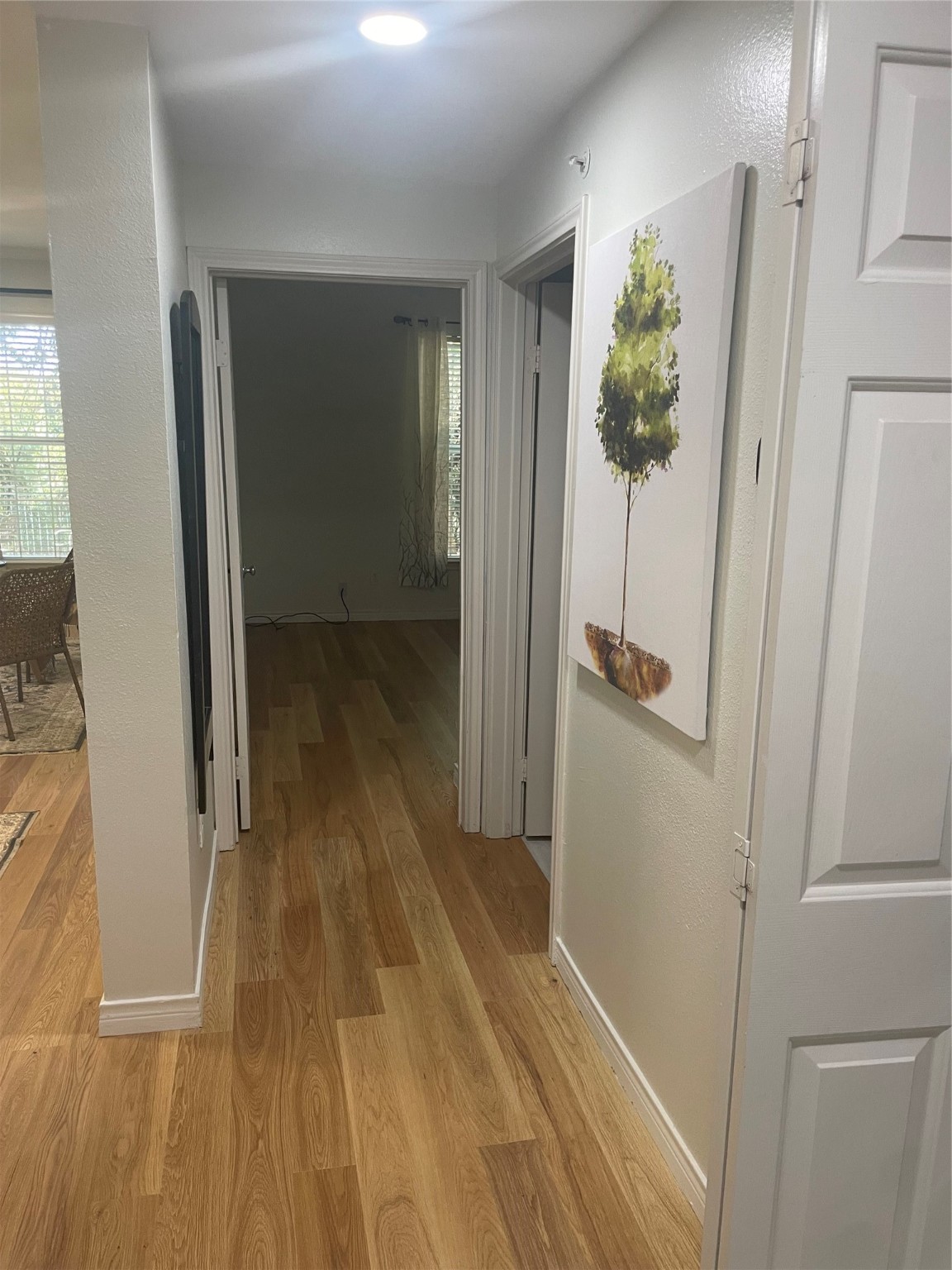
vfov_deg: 67.3
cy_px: 635
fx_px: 953
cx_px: 476
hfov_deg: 53.1
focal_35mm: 26
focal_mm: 4.2
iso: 100
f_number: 1.6
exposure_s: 1/60
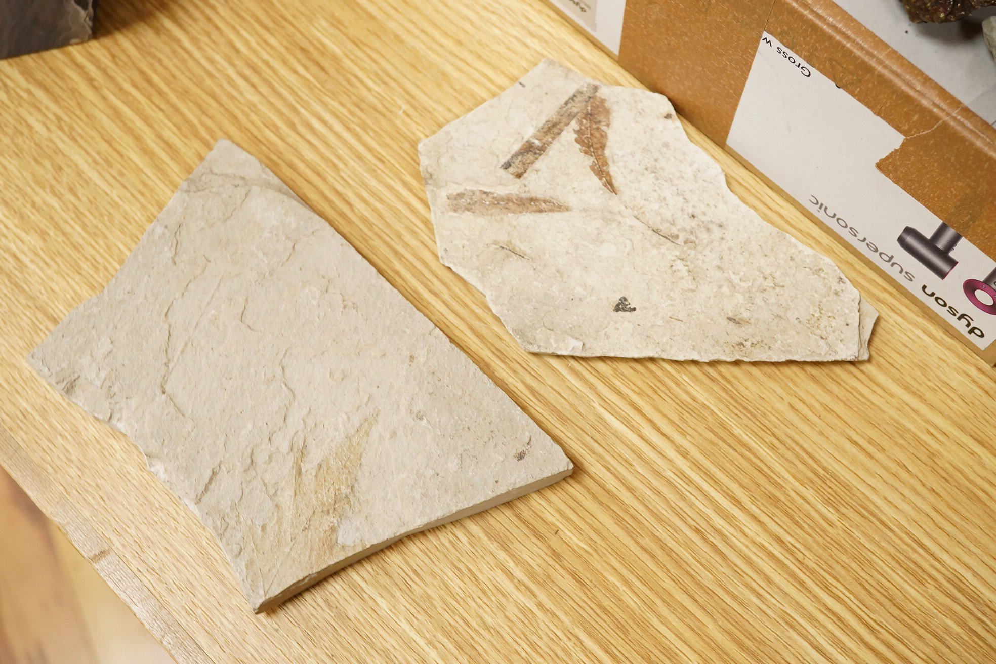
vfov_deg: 29.9
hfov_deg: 43.6
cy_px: 332
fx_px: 1245
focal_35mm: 45
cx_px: 498
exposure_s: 1/125
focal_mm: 30
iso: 2500
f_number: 9
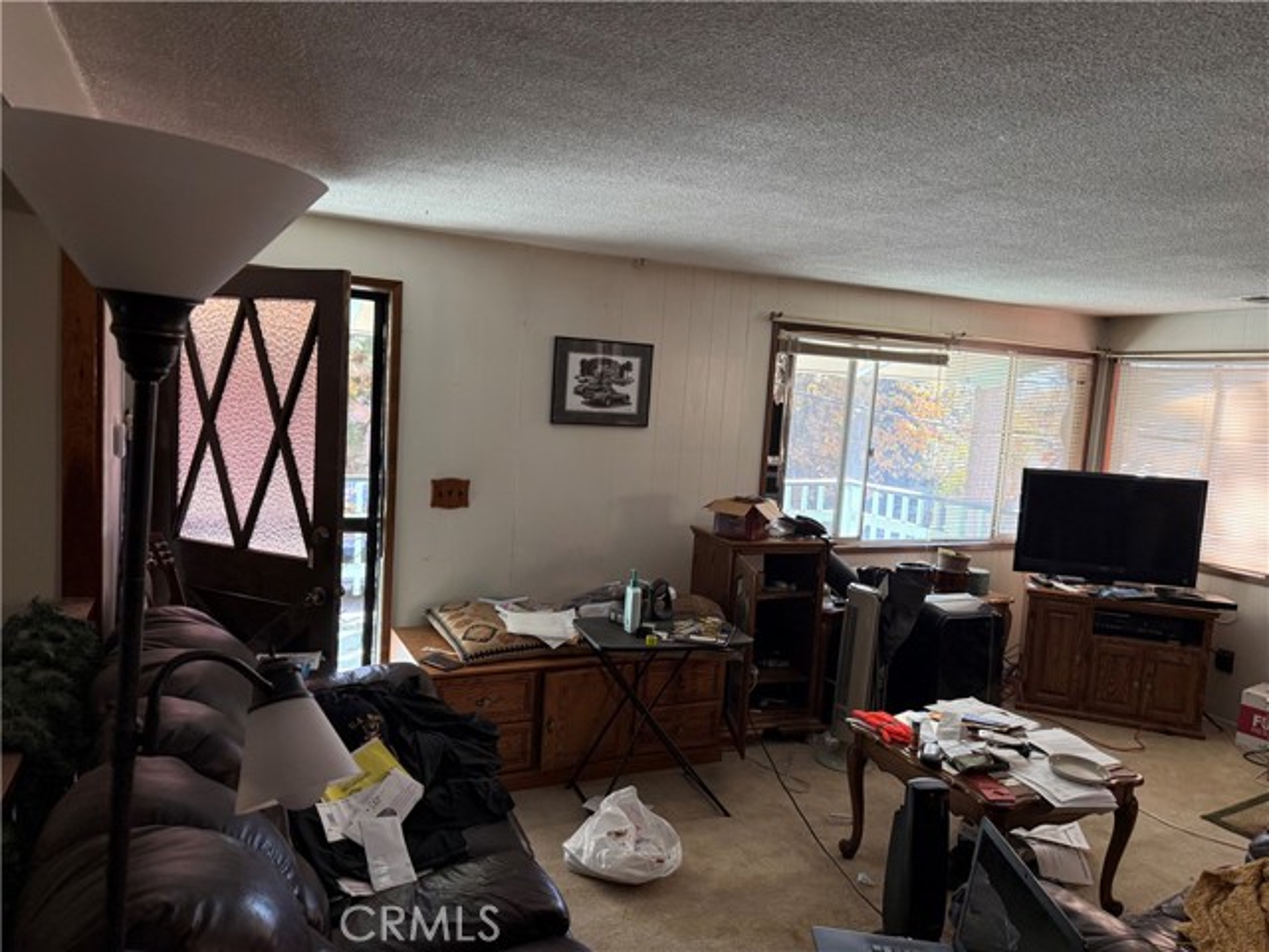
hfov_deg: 71.6
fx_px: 880
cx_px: 634
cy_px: 476
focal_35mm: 24
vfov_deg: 56.8
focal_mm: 6.76
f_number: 1.78
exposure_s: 1/114
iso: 200
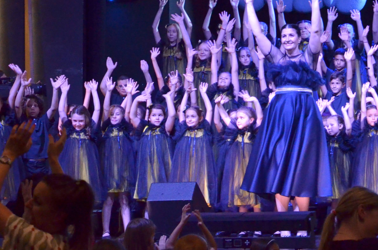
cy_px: 57
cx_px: 340
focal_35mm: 124
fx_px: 1299
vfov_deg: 11.0
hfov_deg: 16.3
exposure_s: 1/180
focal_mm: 40
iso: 2200
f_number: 5.6
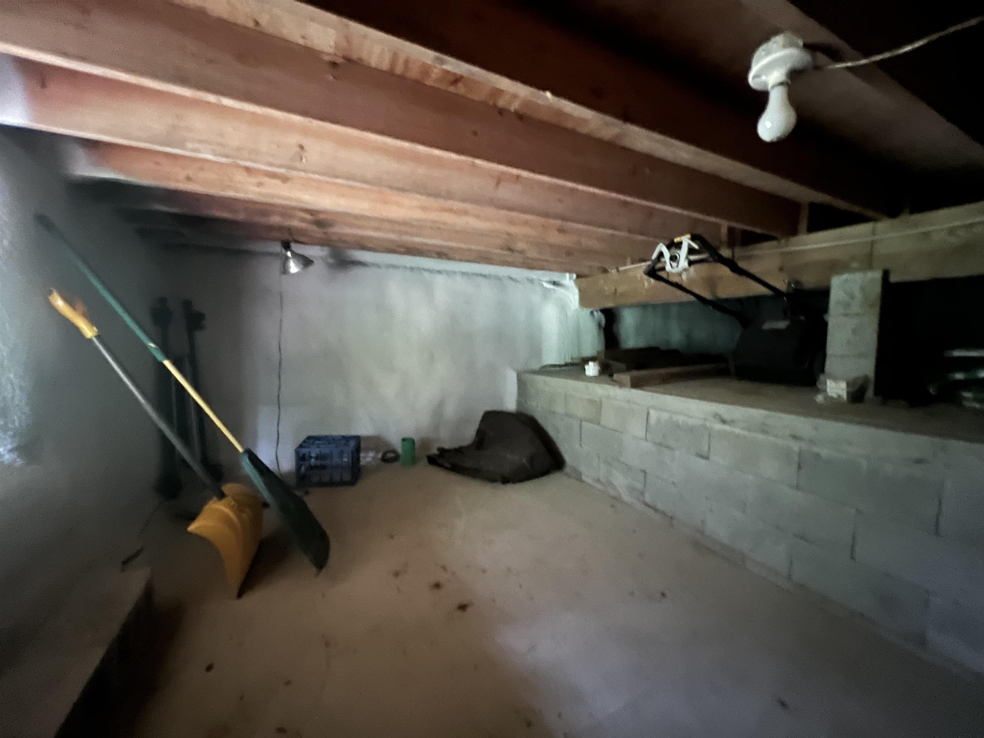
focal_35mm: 13
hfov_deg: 106.2
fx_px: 370
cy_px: 369
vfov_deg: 89.9
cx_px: 492
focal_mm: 1.57
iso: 1000
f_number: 1.8
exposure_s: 1/8
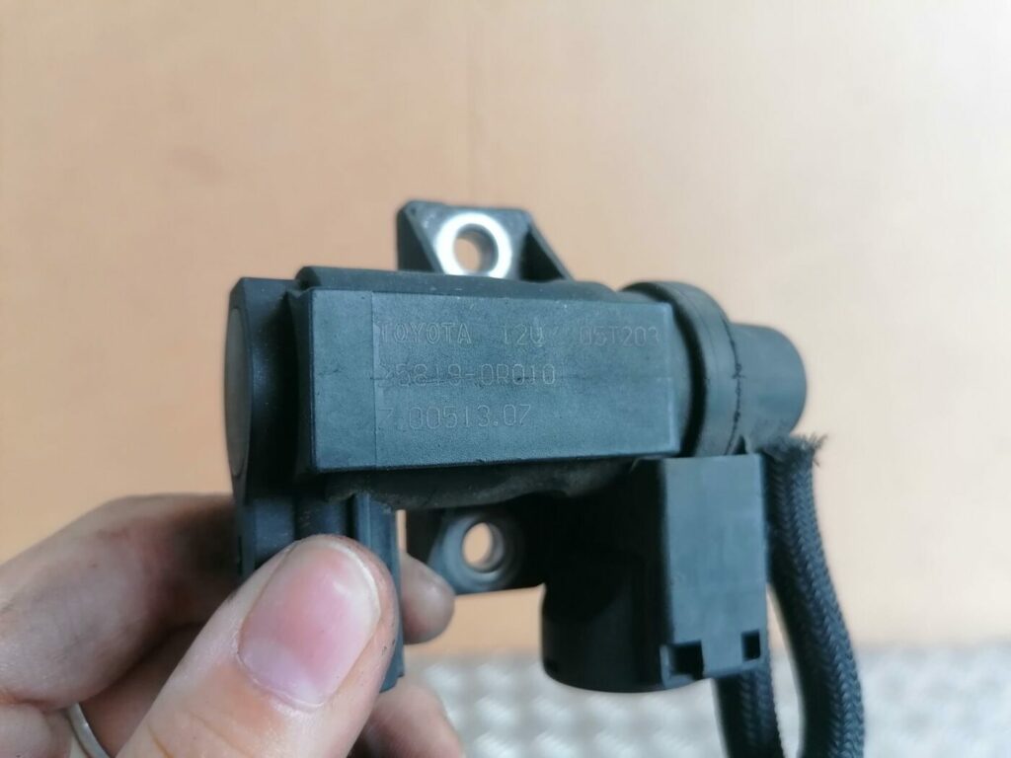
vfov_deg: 51.4
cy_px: 379
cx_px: 506
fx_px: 789
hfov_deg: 65.3
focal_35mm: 27
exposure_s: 1/50
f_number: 1.8
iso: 125
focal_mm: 4.75
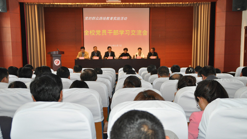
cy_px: 82
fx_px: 334
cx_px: 124
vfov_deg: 23.5
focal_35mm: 51
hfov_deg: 40.6
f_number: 4.2
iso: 800
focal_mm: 32
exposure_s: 1/60
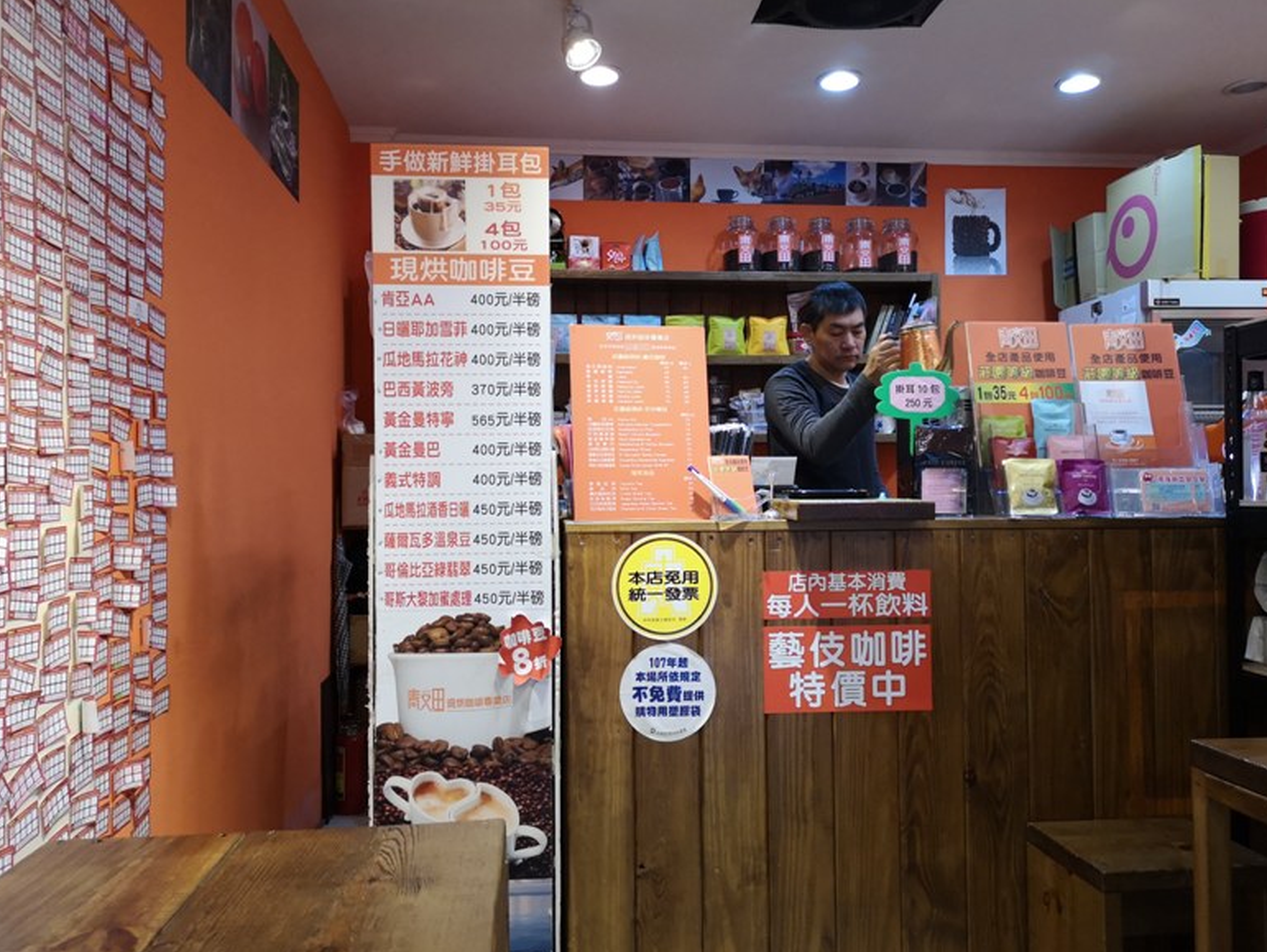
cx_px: 620
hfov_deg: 63.4
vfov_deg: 49.8
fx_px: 1025
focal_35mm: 28
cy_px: 478
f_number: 1.8
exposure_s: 1/120
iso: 640
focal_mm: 3.95
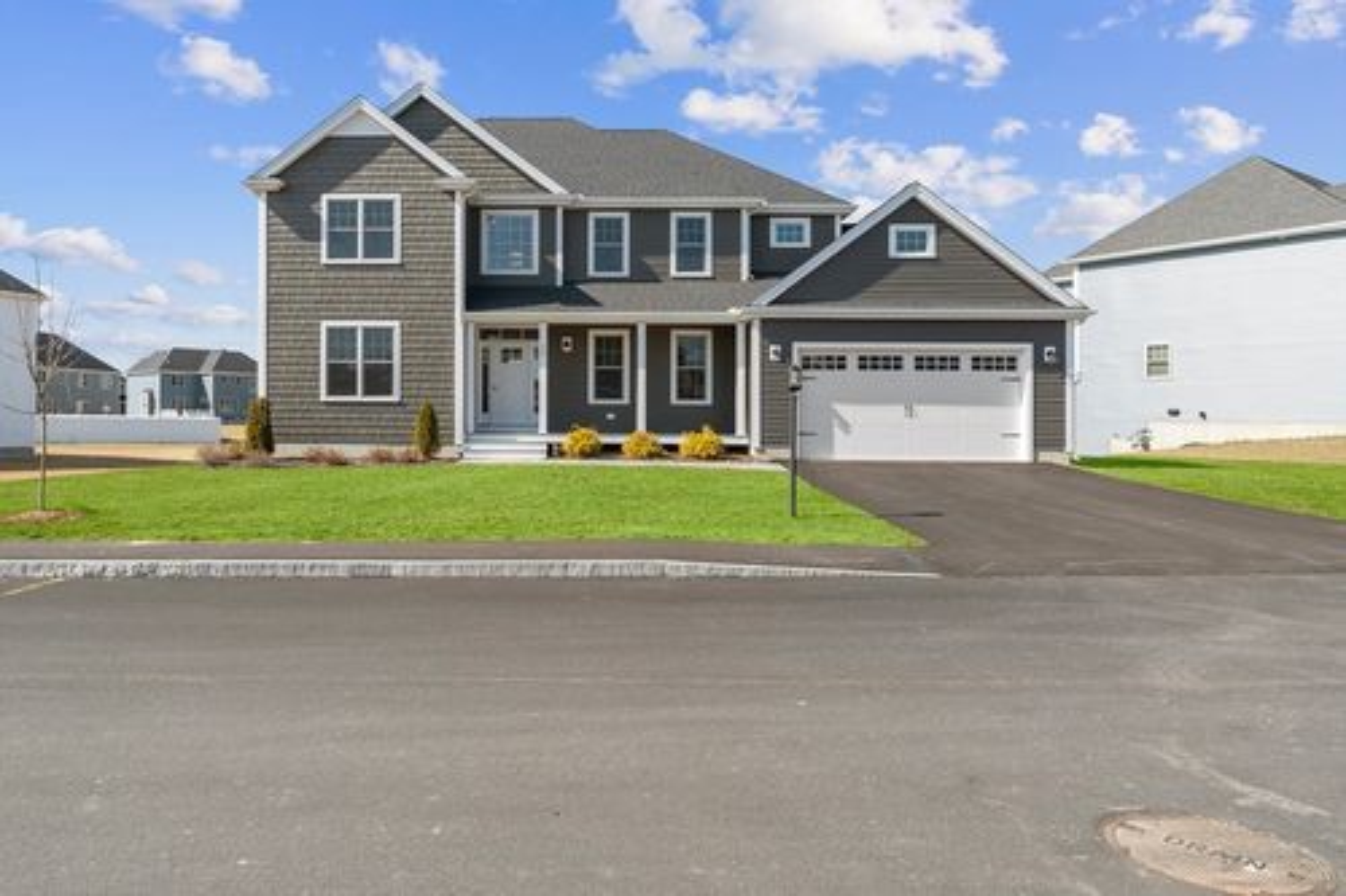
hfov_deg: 76.1
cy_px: 448
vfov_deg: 55.1
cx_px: 673
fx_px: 860
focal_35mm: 23
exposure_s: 1/50
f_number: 7.1
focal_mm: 23
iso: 320
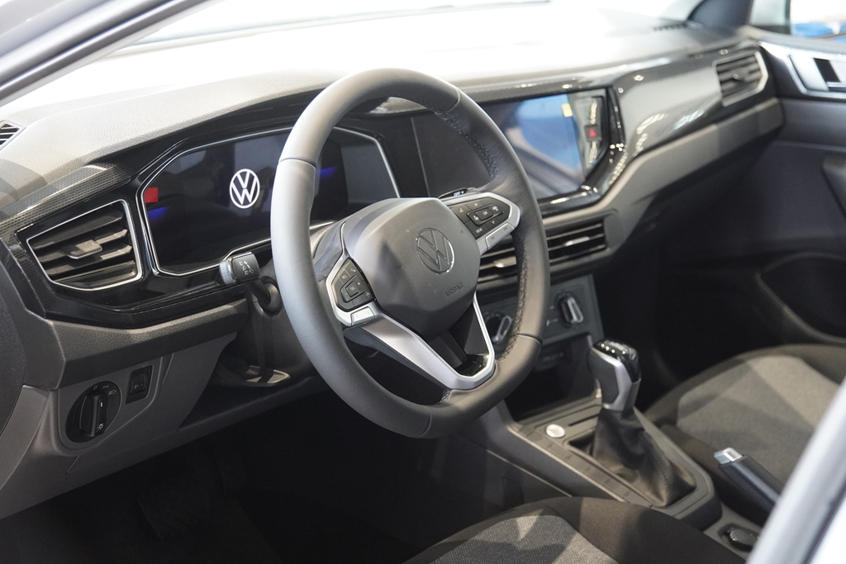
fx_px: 1375
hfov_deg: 34.2
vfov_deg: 23.2
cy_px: 282
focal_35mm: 58
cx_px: 423
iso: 2500
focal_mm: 39
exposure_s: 1/160
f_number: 2.8
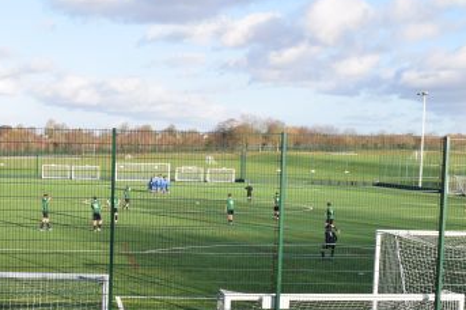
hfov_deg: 31.2
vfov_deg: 21.3
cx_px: 96
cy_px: 235
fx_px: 815
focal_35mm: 63
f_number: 6.3
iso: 100
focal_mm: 18
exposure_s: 1/160
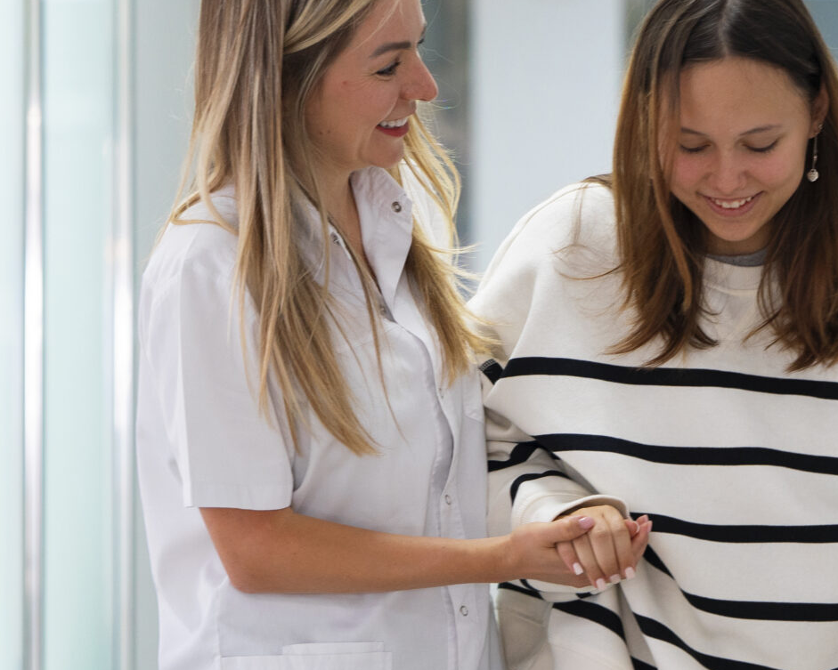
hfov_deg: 8.9
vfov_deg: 7.1
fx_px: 5382
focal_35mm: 217
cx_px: 633
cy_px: 401
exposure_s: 1/160
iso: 640
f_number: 2.8
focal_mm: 85
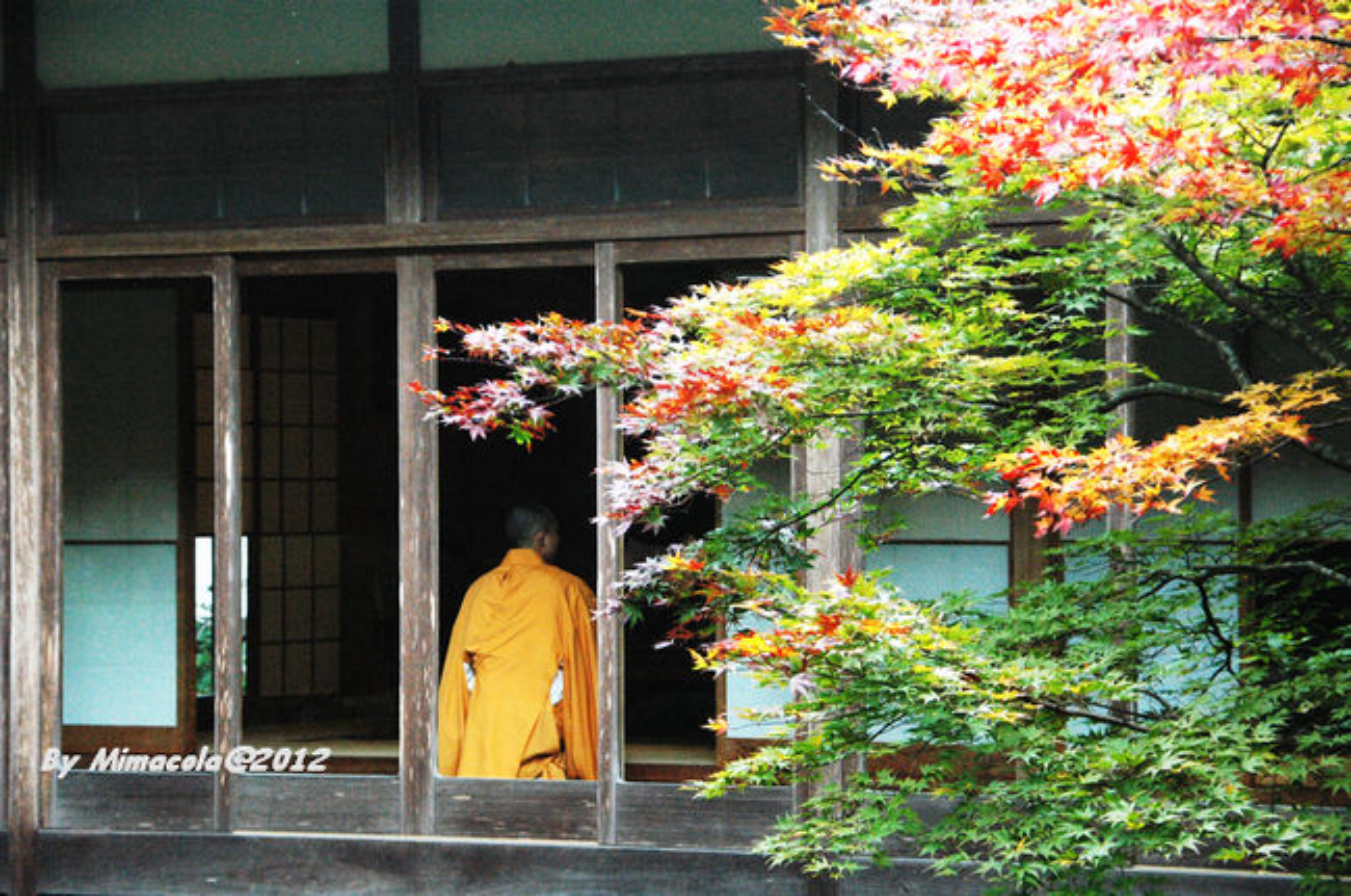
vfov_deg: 11.4
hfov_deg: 17.1
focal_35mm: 120
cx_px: 676
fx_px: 4496
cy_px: 448
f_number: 5.6
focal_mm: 80
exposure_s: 1/125
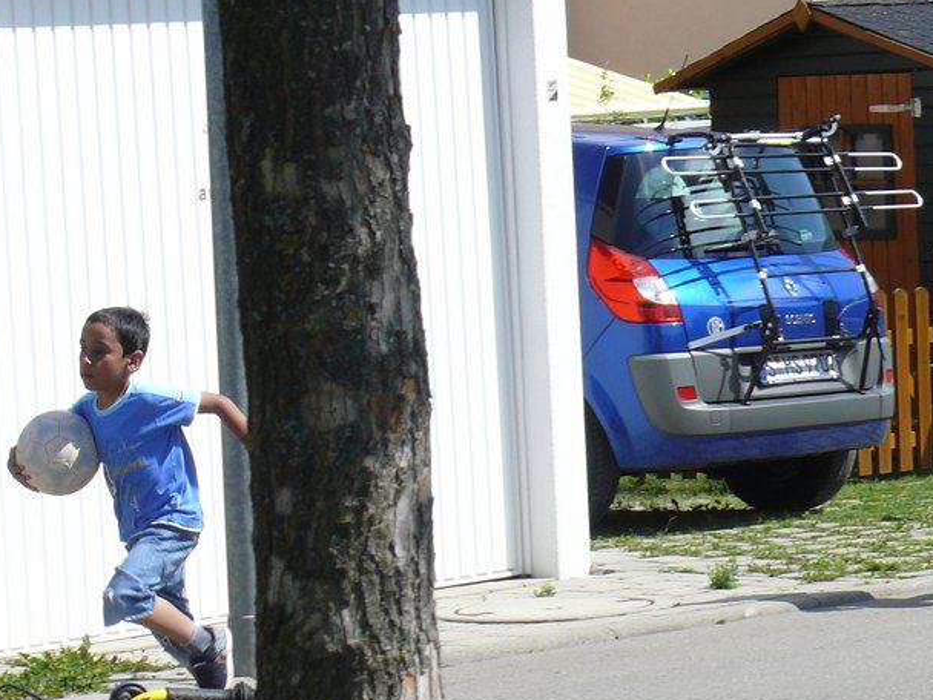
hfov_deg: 10.9
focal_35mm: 181
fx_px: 4878
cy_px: 315
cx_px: 479
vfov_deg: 8.2
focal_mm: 16.4
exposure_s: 1/400
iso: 100
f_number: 5.6
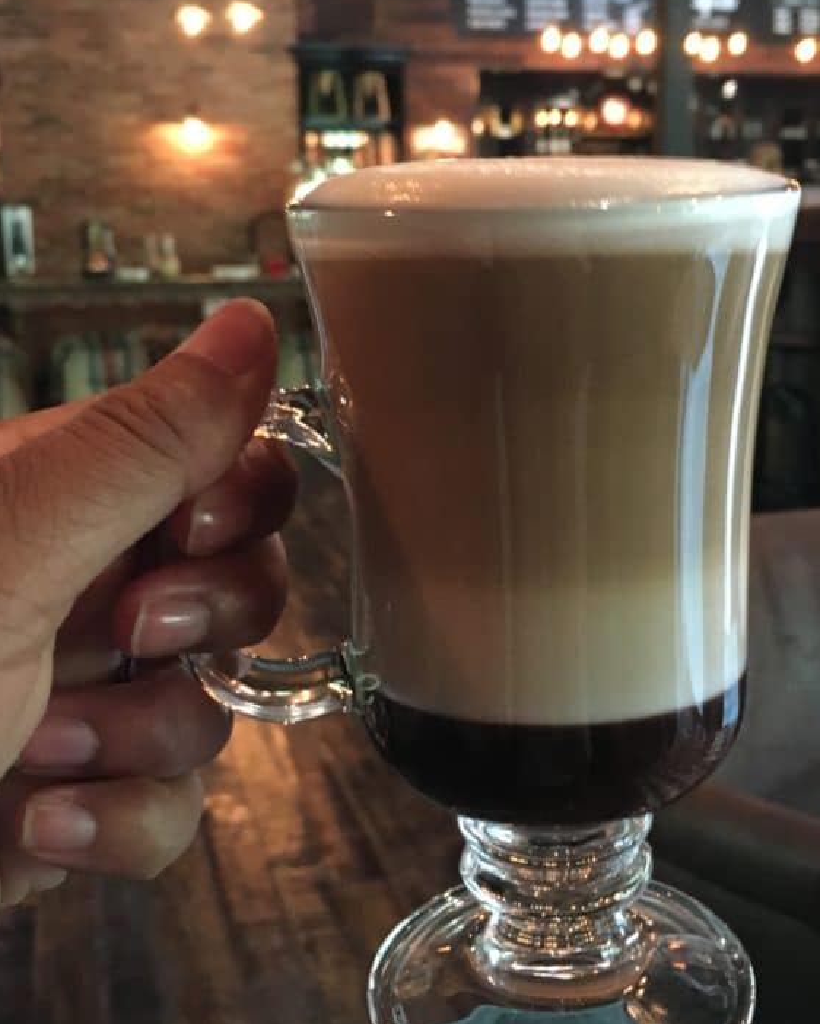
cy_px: 503
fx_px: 1304
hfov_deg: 34.8
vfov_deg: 42.9
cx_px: 481
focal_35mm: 43
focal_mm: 4.15
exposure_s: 1/15
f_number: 2.2
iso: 400
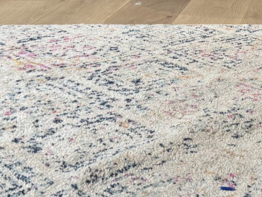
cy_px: -58
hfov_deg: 17.7
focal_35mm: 108
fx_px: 818
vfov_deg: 13.2
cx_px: 269
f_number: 1.78
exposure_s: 1/60
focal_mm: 6.76
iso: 125
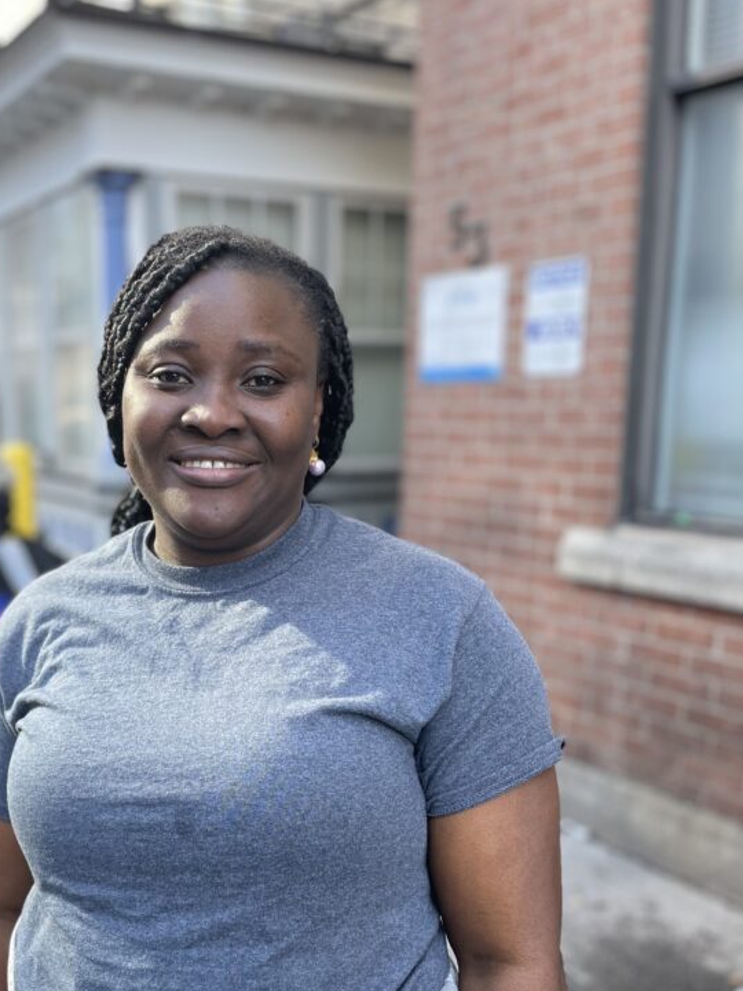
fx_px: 1059
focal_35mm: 37
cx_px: 222
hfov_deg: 38.0
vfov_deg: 49.5
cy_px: 633
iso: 40
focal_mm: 4.2
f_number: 1.6
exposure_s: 1/262
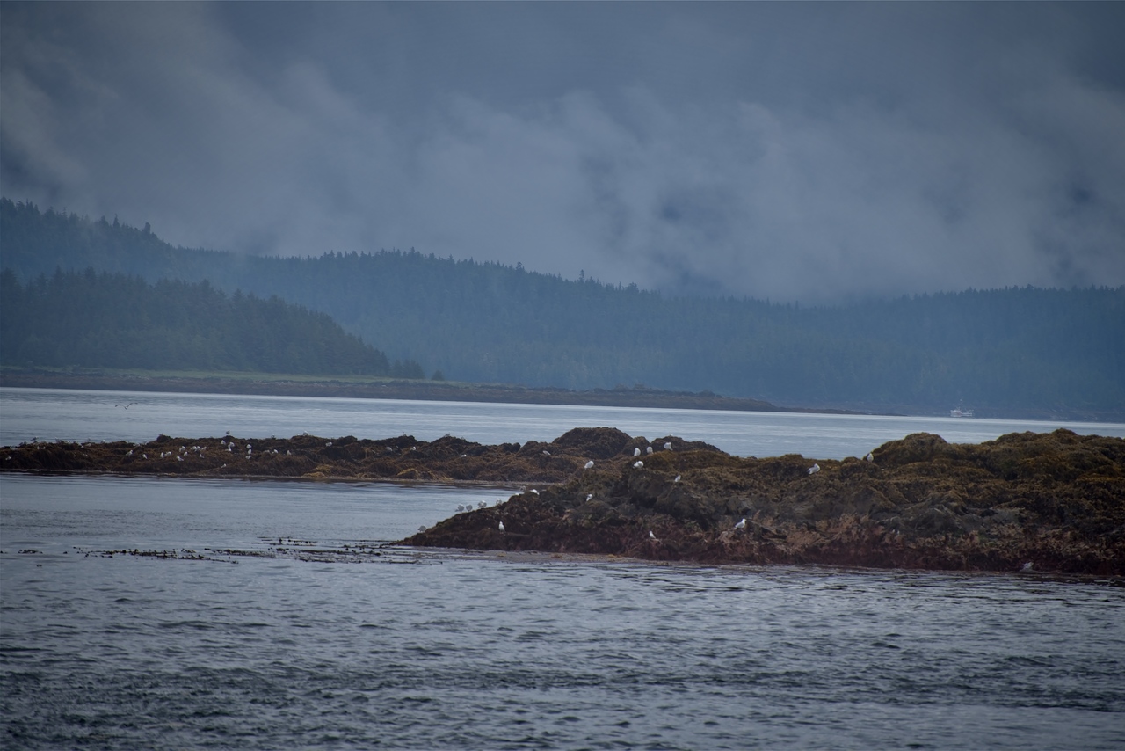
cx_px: 562
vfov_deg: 4.6
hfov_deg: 6.9
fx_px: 9377
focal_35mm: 300
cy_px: 376
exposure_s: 1/640
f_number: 6.3
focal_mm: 300
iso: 100
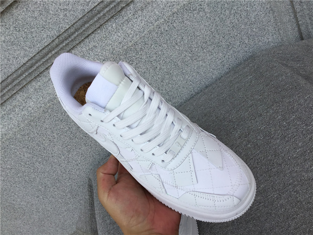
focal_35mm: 31
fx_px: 280
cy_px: 118
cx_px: 156
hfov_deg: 58.4
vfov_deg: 45.4
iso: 25
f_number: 2.4
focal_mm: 3.3
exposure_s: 1/769
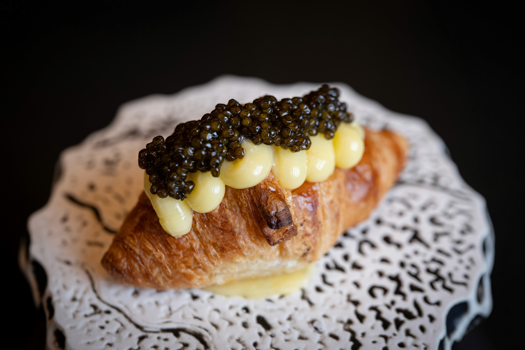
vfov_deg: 19.5
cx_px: 262
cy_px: 175
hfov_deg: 28.8
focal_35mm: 70
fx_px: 1021
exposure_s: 1/100
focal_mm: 70
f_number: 4
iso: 500
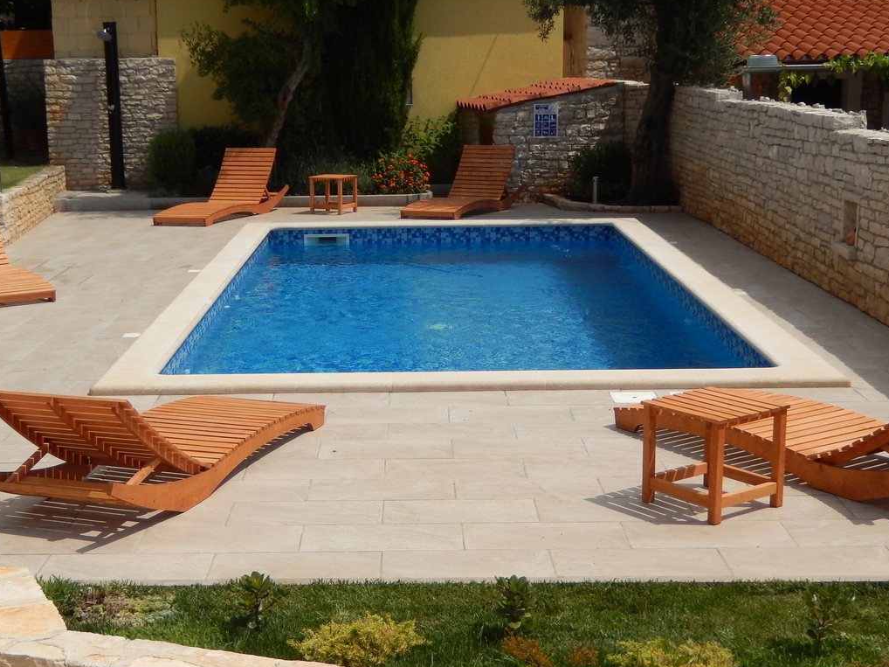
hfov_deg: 33.2
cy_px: 336
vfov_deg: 25.2
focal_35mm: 58
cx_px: 371
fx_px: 1489
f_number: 8.4
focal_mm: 7.3
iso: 125
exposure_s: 1/400
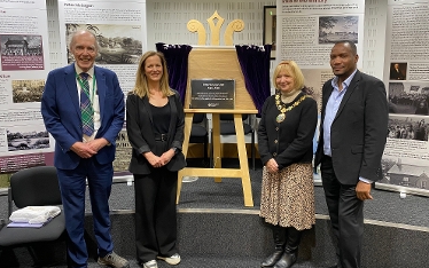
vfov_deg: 44.3
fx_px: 327
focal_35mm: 28
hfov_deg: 66.5
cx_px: 214
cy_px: 107
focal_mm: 4.25
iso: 125
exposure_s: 1/50
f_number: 1.8
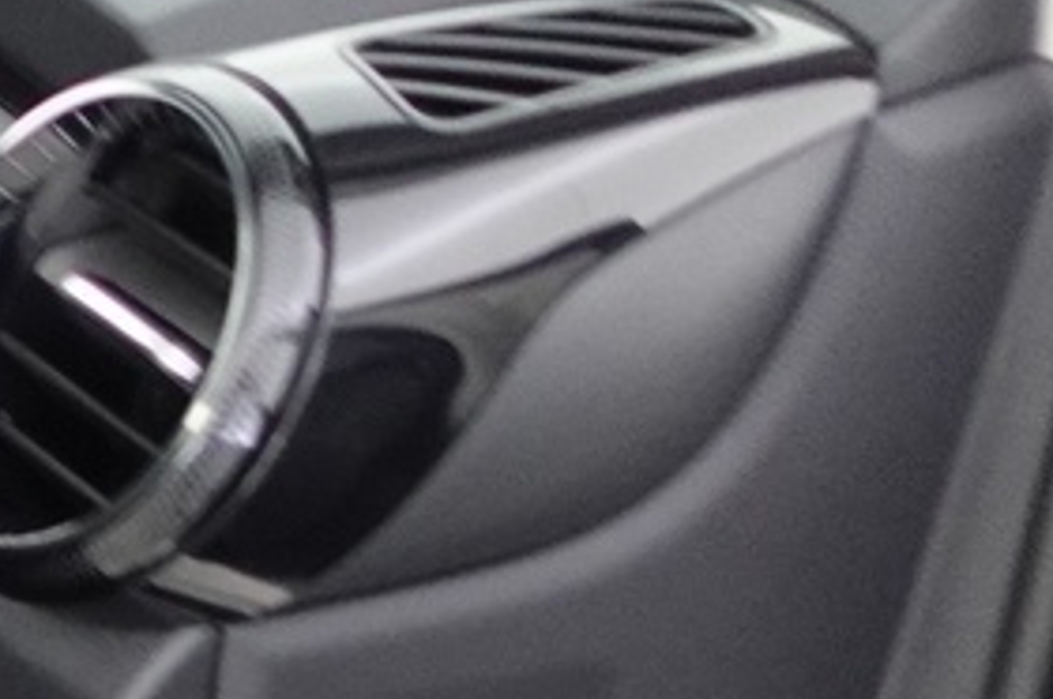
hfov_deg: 11.2
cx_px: -1783
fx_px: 4061
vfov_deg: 9.7
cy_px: 770
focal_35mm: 139
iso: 800
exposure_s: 1/20
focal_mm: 9.4
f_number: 1.8
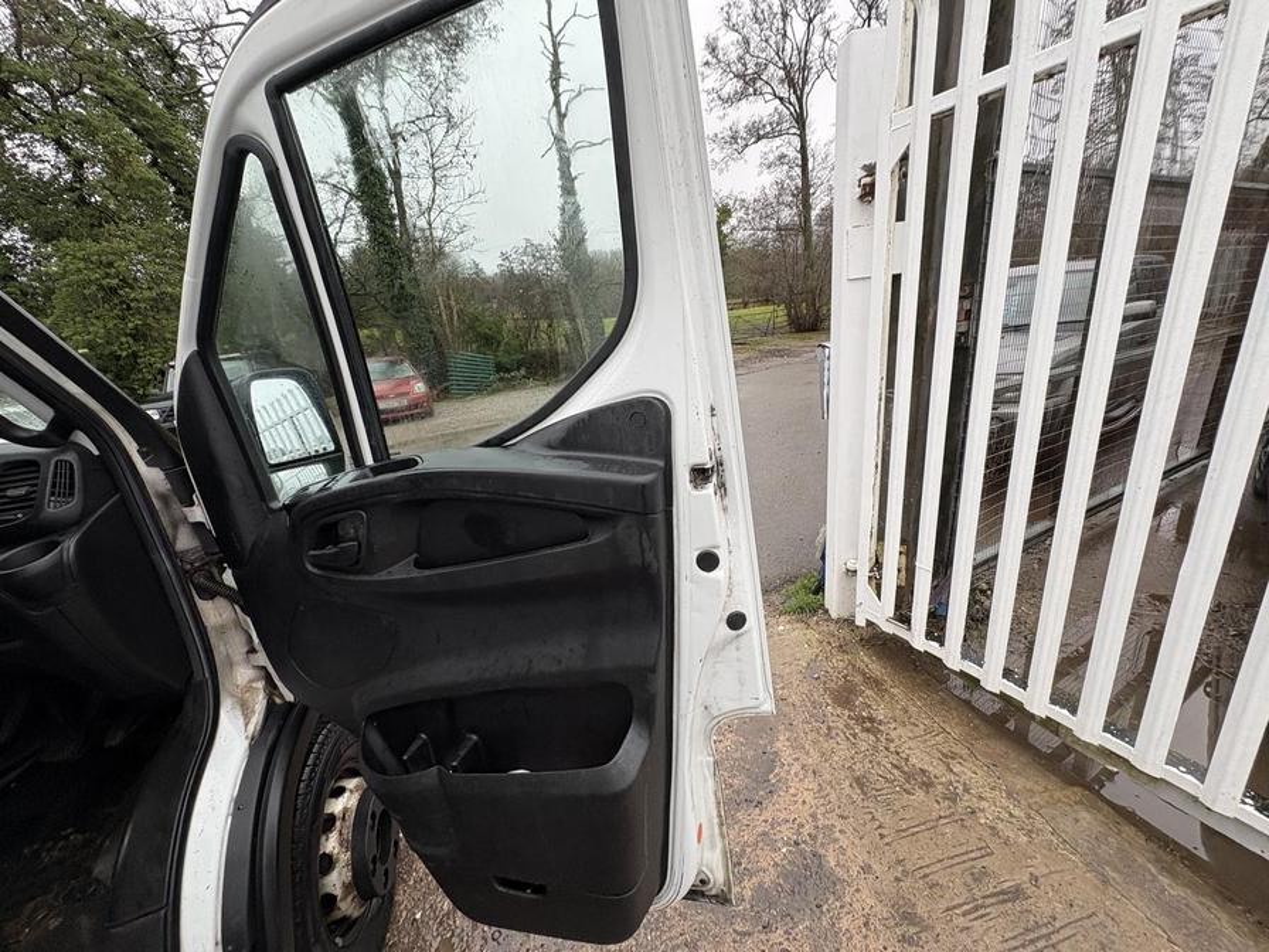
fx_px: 513
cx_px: 634
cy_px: 476
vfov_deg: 85.7
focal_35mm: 14
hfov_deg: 102.1
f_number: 2.2
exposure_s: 1/99
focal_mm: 2.22
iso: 64
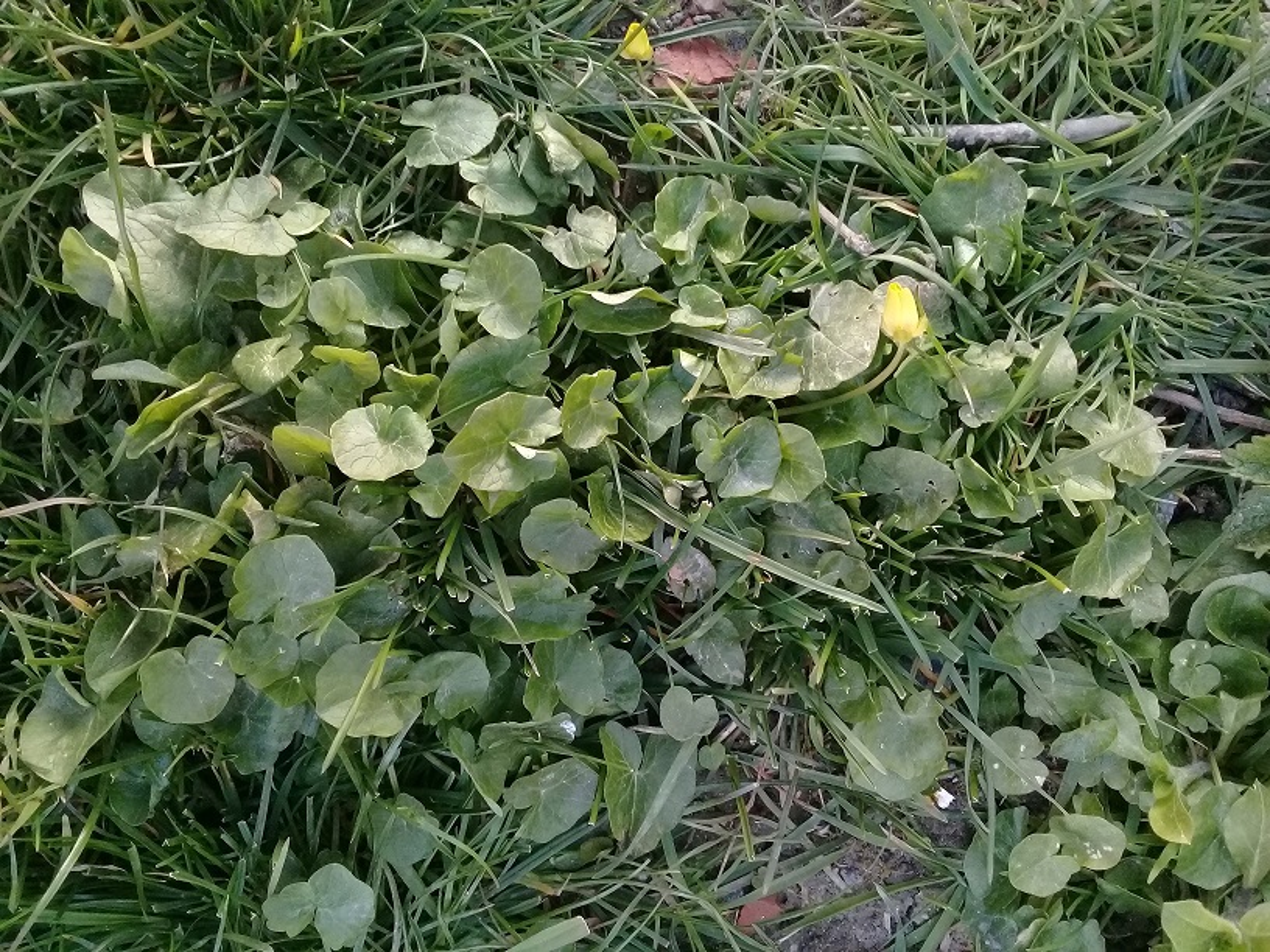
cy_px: 476
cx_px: 635
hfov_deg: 58.4
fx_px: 1137
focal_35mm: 31
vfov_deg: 45.4
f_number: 2.2
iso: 160
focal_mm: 3.3
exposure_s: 1/33
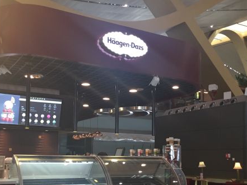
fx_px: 328
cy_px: 137
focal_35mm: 46
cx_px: 118
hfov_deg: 41.2
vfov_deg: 31.0
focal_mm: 4.15
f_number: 2.2
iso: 64
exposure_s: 1/33
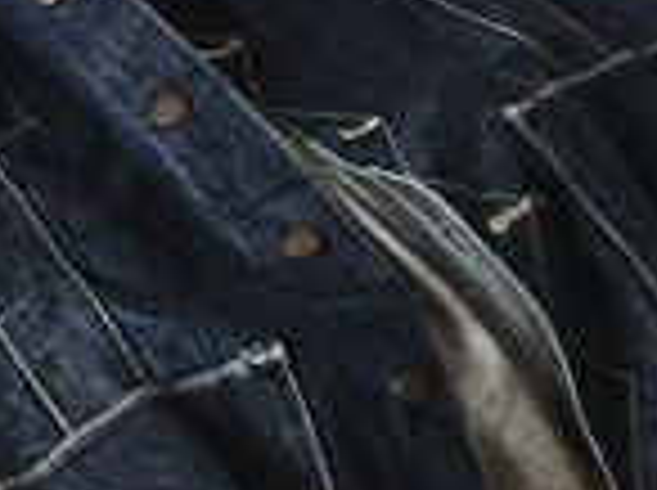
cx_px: 266
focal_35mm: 102
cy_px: 274
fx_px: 1933
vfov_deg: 14.5
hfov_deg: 19.3
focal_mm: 3.3
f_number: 2.4
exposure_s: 1/50
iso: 32
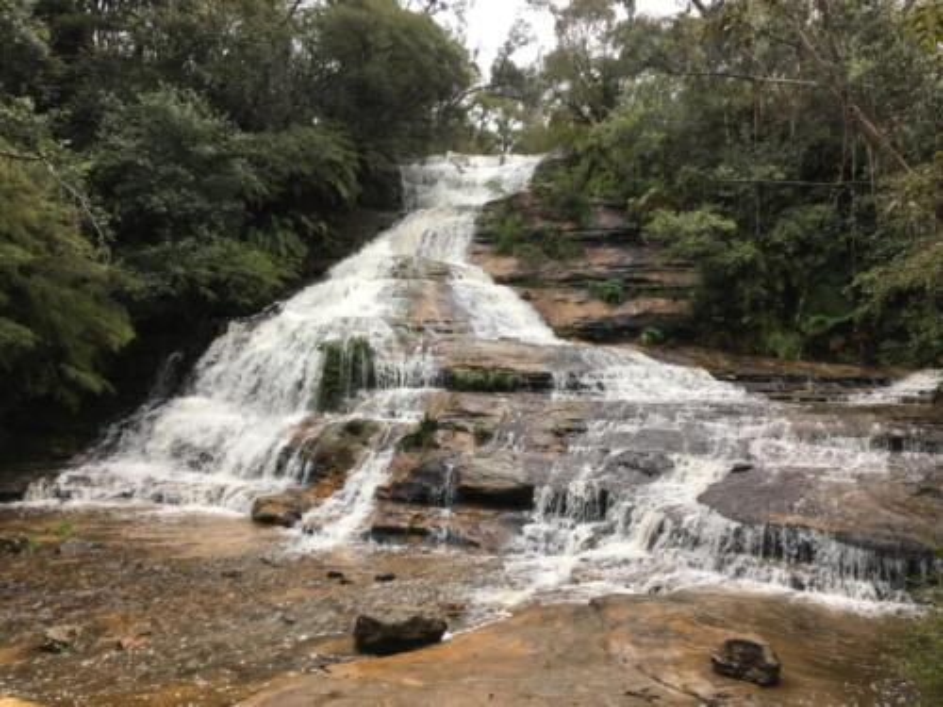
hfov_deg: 61.7
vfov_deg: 48.2
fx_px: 790
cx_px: 472
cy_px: 354
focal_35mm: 29
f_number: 2.2
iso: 40
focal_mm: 4.15
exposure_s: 1/100
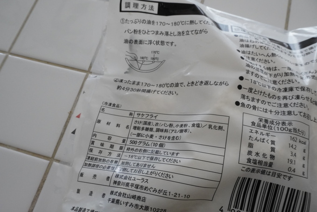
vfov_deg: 40.0
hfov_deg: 57.2
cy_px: 106
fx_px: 291
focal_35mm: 33
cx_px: 158
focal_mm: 22
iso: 2000
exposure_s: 1/40
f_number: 11
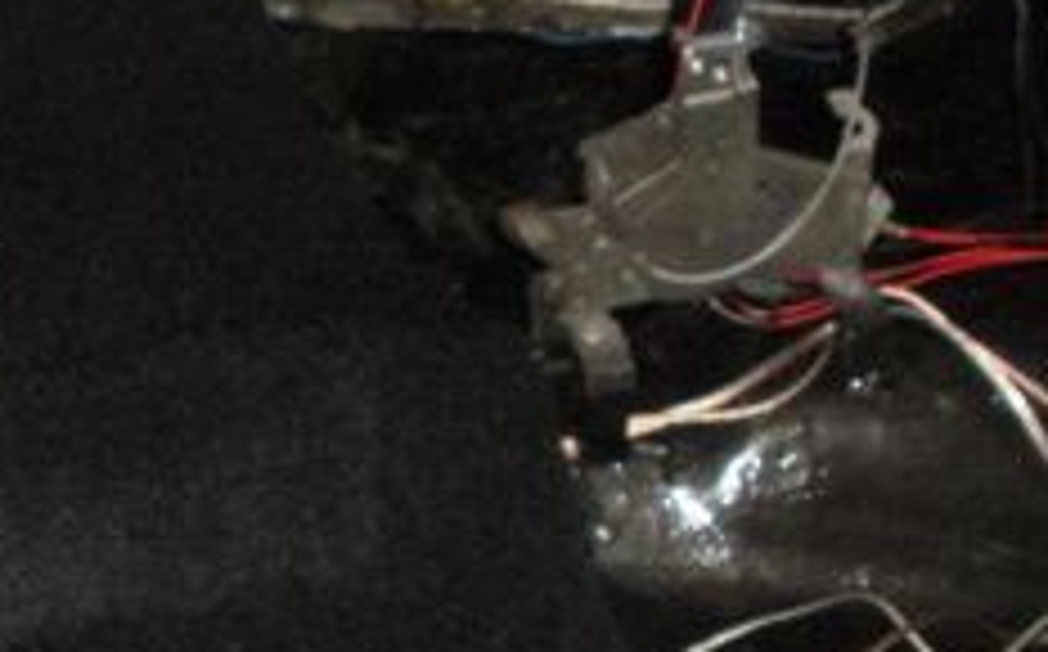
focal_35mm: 105
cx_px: 4
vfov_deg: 12.4
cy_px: 247
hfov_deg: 19.3
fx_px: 2995
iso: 400
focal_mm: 6.3
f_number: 3.5
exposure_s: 1/60
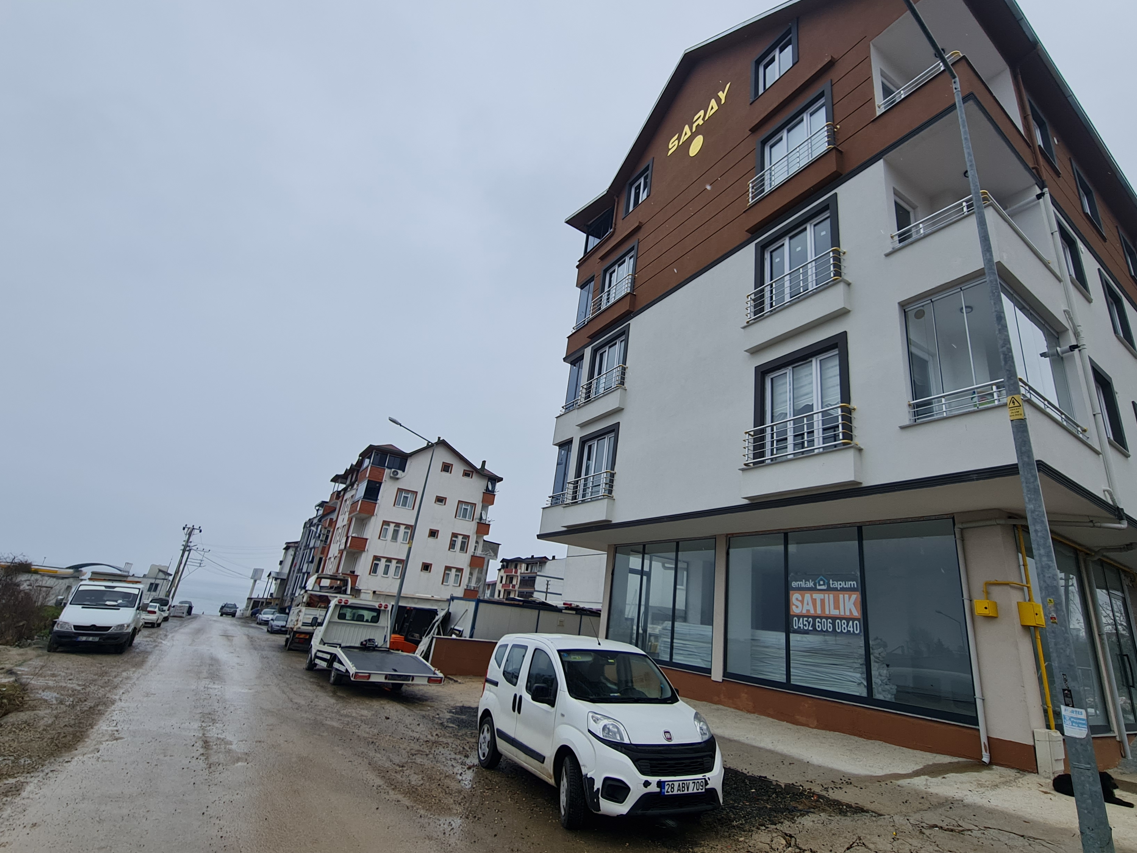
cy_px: 400
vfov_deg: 78.0
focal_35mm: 16
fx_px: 526
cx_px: 606
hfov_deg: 94.4
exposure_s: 1/1124
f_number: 2.2
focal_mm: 2.2
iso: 50
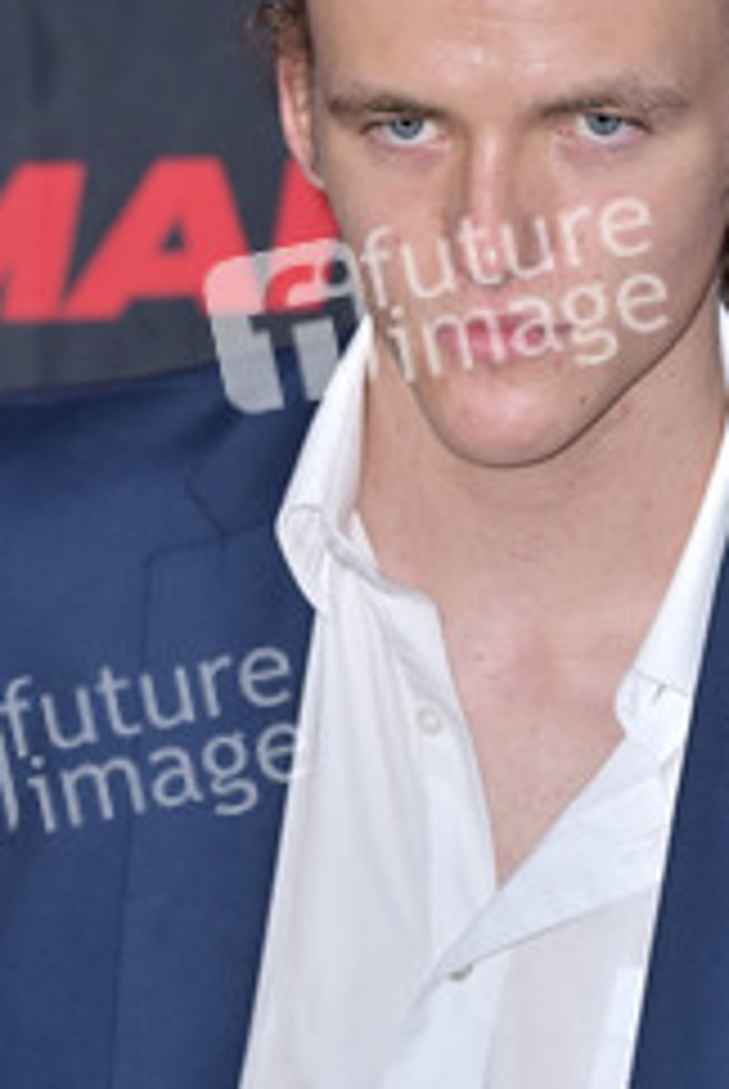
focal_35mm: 413
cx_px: 569
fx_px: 12508
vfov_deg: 5.0
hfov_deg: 3.3
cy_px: 531
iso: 640
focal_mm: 250
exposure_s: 1/250
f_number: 7.1
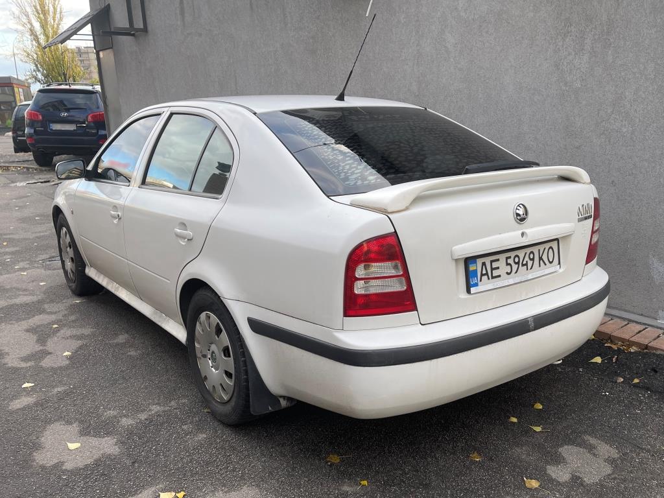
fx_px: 499
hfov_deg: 67.3
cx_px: 332
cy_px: 249
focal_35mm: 26
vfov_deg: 53.1
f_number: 1.6
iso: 32
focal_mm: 5.1
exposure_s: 1/286
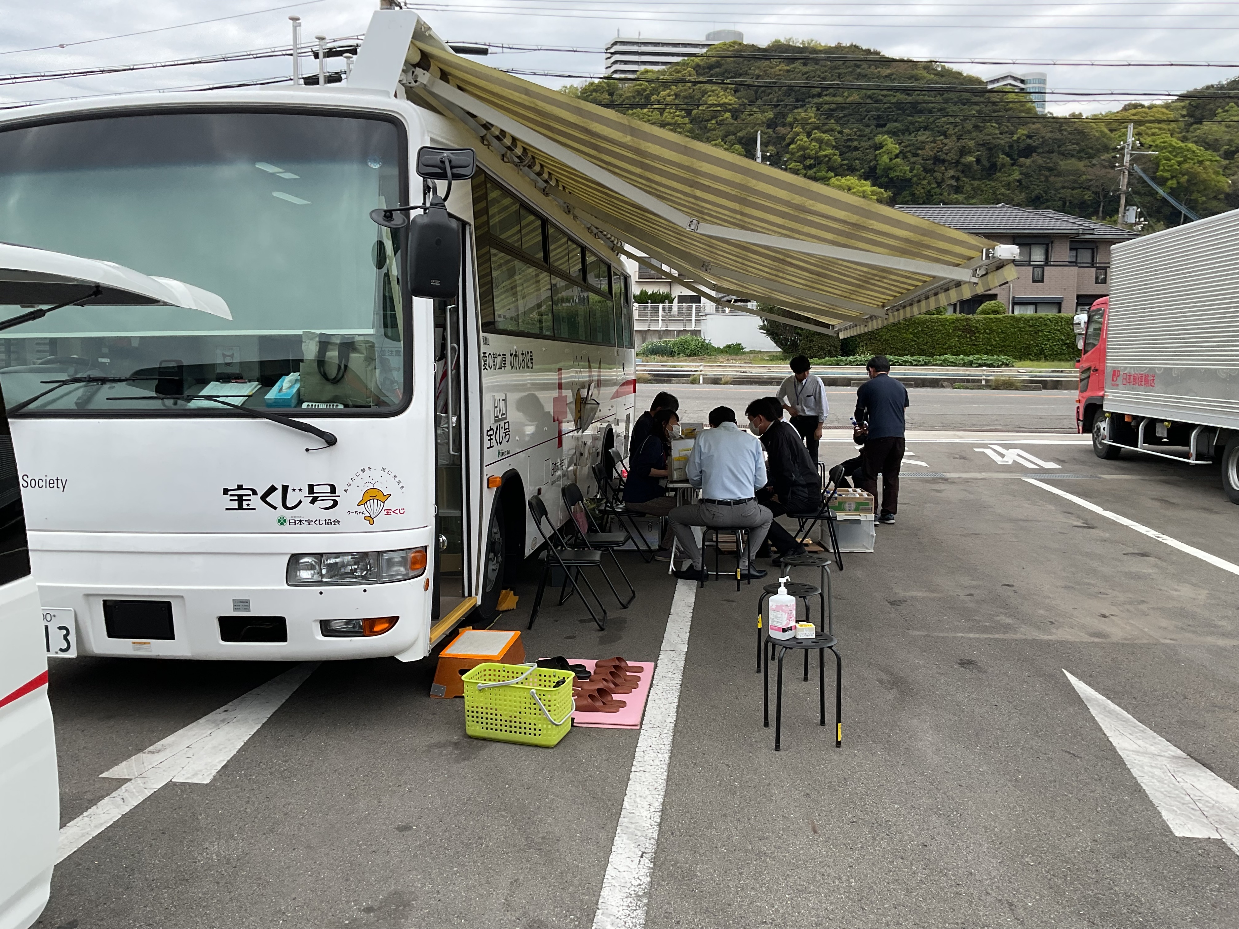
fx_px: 1038
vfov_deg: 48.2
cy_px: 464
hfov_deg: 61.7
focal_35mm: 29
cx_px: 620
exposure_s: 1/635
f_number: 1.8
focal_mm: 3
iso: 16
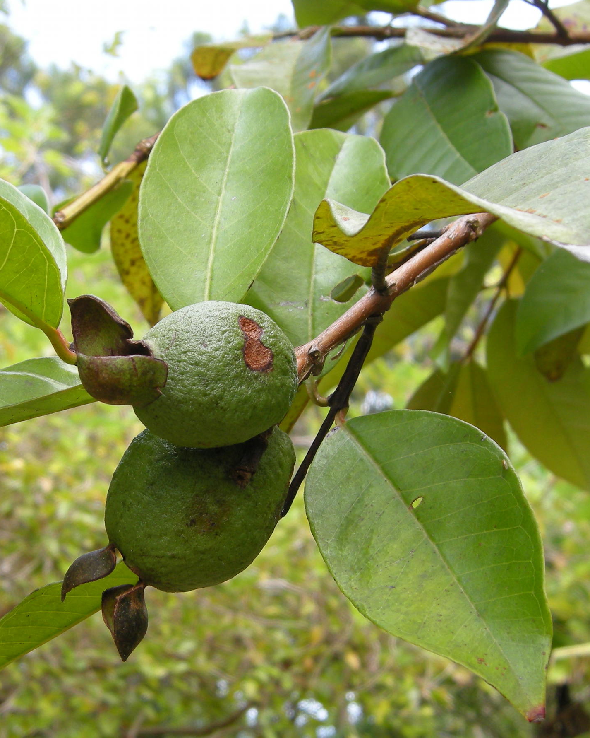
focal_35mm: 46
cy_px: 367
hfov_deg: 31.9
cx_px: 124
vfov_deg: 40.3
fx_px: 1004
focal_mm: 7.5
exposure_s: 1/83
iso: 64
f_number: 3.4
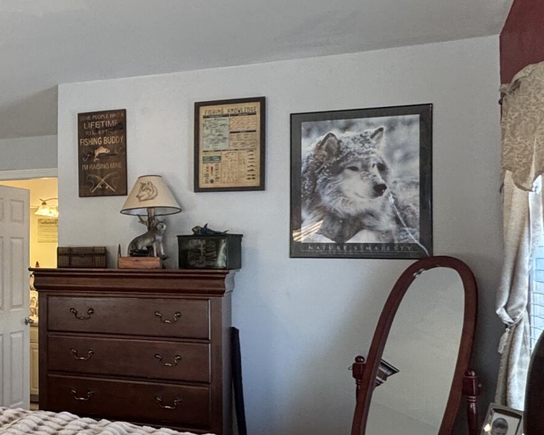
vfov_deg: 32.7
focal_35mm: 46
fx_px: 741
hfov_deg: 33.2
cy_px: 238
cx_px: -103
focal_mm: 2.22
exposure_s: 1/99
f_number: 2.2
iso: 160
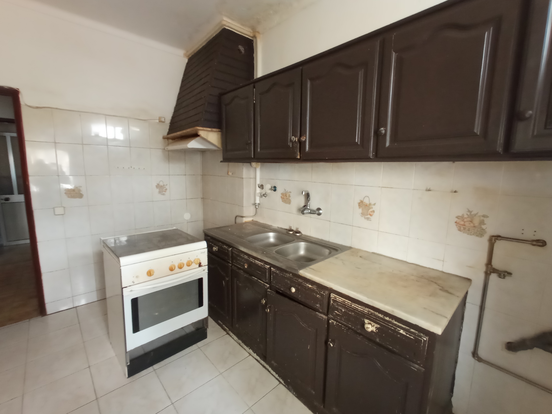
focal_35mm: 15
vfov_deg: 81.7
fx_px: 239
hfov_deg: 98.2
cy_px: 207
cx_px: 276
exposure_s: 1/20
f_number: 2.2
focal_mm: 1.65
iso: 1038
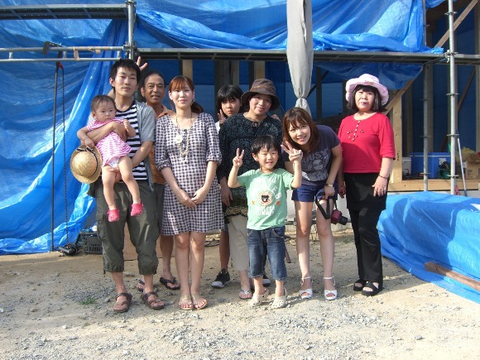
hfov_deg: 49.0
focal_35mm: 38
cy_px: 180
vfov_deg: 37.7
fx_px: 527
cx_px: 240
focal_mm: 7.9
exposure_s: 1/250
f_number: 4
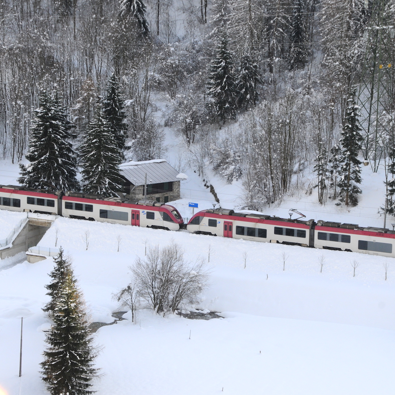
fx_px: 1485
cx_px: 227
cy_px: 198
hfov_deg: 15.1
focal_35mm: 115
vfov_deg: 15.2
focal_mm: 60
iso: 400
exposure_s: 1/500
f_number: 11
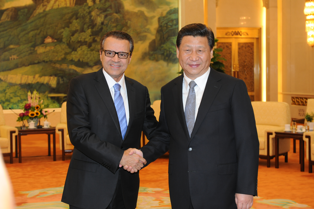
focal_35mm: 70
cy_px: 104
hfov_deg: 28.9
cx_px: 157
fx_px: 610
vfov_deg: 19.4
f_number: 7.1
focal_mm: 70
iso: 1000
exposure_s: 1/60
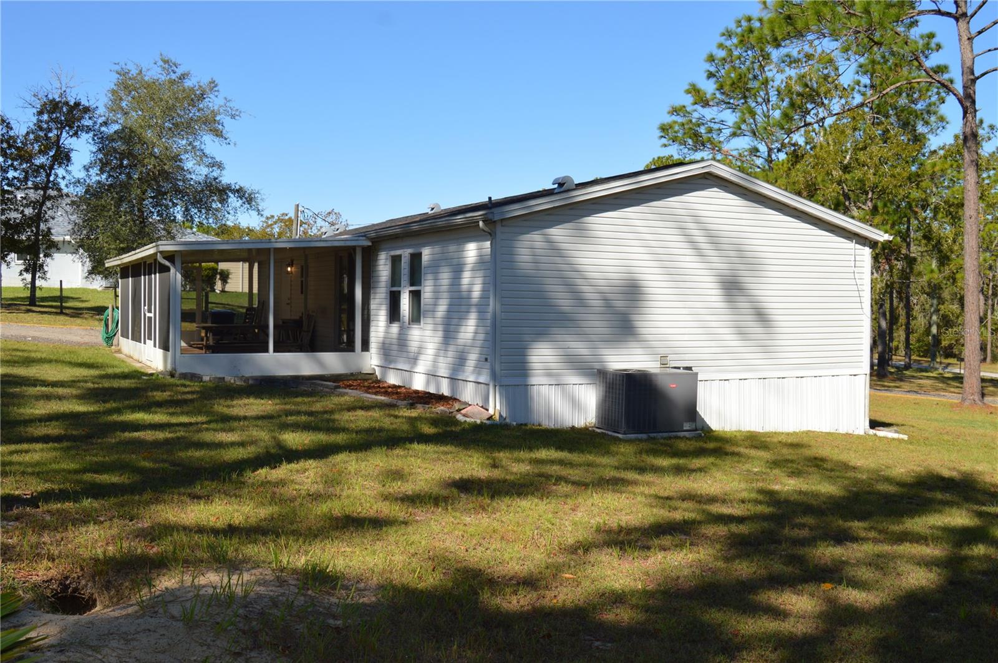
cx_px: 499
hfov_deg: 53.2
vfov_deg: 36.8
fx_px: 997
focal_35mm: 36
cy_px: 332
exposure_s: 1/200
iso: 100
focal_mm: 24
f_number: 9
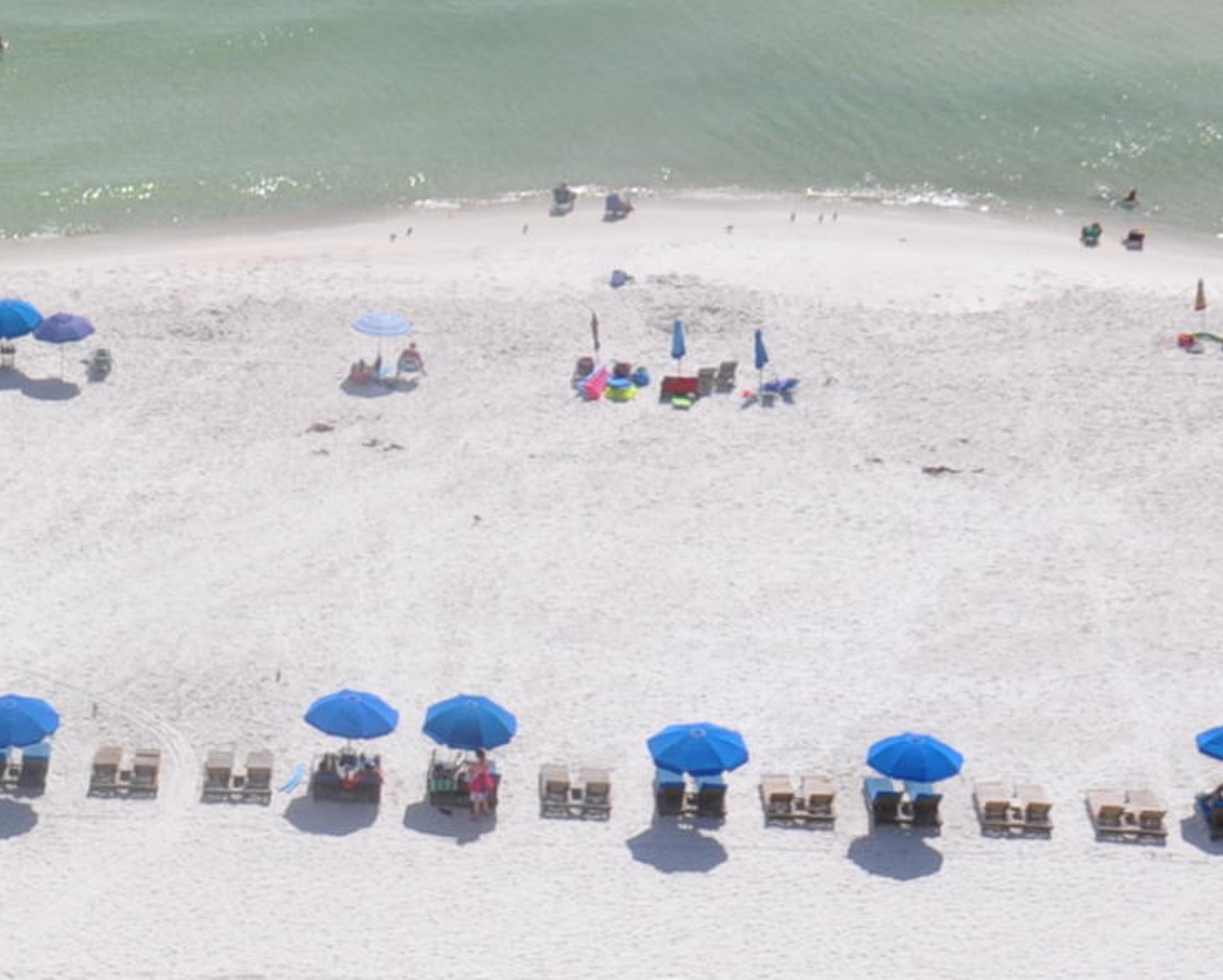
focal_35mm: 103
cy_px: 1043
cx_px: -282
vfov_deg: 14.6
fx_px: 3729
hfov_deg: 17.7
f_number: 16
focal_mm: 18
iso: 200
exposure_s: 1/250
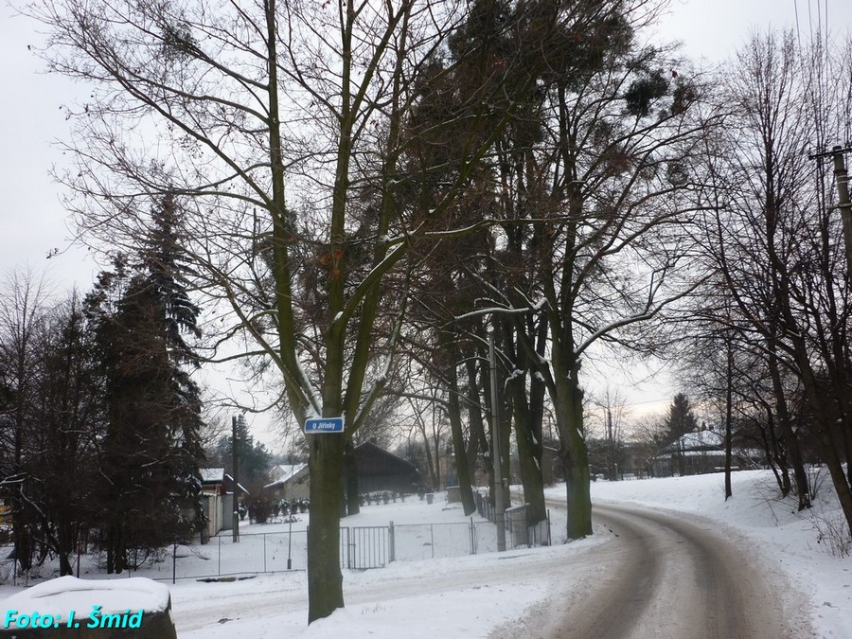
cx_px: 426
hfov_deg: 55.4
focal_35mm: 33
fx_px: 812
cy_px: 320
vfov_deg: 42.9
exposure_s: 1/400
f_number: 2.8
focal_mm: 5.5
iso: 80
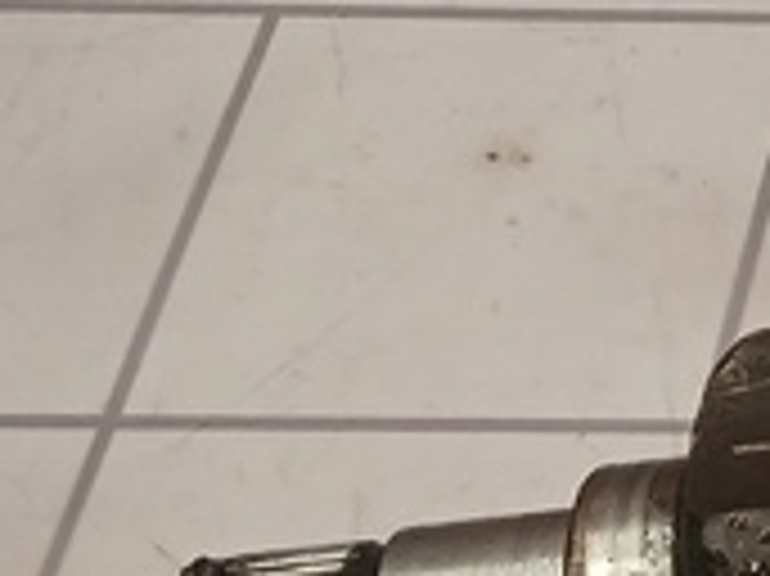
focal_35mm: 162
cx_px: 2265
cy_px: 432
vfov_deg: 9.1
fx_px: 3601
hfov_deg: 9.6
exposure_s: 1/50
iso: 100
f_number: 1.8
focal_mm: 4
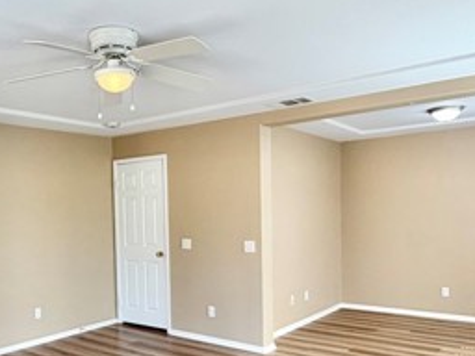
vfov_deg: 40.3
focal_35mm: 35
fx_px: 480
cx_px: 158
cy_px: 228
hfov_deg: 51.6
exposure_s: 1/120
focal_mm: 2.22
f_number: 2.2
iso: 125
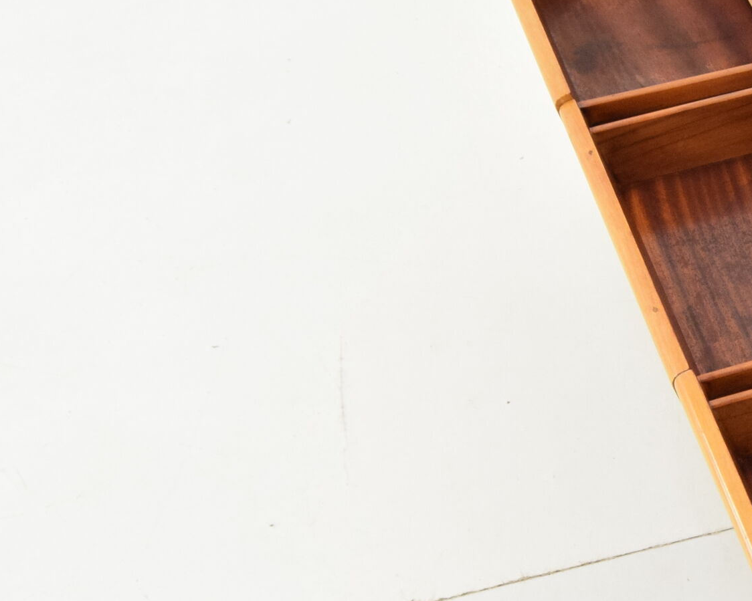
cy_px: 314
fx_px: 2003
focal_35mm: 90
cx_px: 885
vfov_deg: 17.1
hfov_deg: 20.0
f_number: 5.6
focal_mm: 24
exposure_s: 1/125
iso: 1600
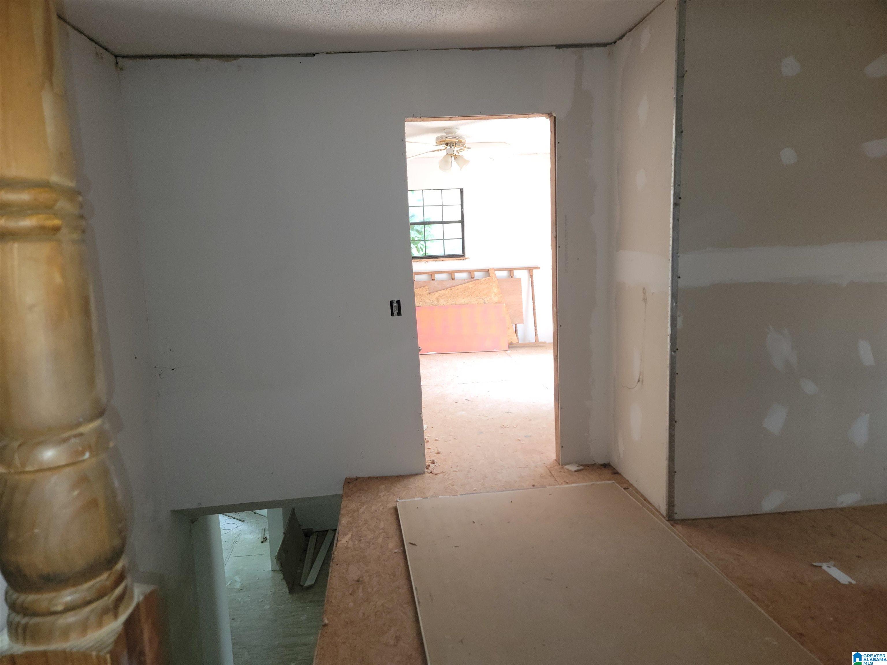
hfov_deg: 71.6
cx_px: 444
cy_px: 332
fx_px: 615
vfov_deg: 56.8
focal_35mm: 24
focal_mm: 6.7
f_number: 1.8
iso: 100
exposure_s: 1/40
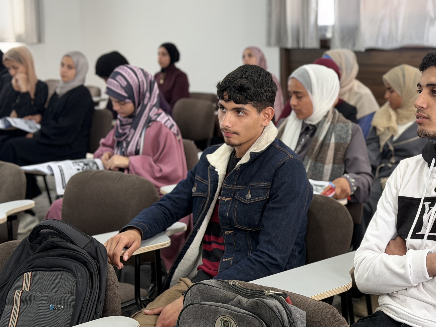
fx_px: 605
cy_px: 164
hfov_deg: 39.7
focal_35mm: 48
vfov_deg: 30.3
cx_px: 218
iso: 100
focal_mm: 6.76
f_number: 1.78
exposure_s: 1/81.3
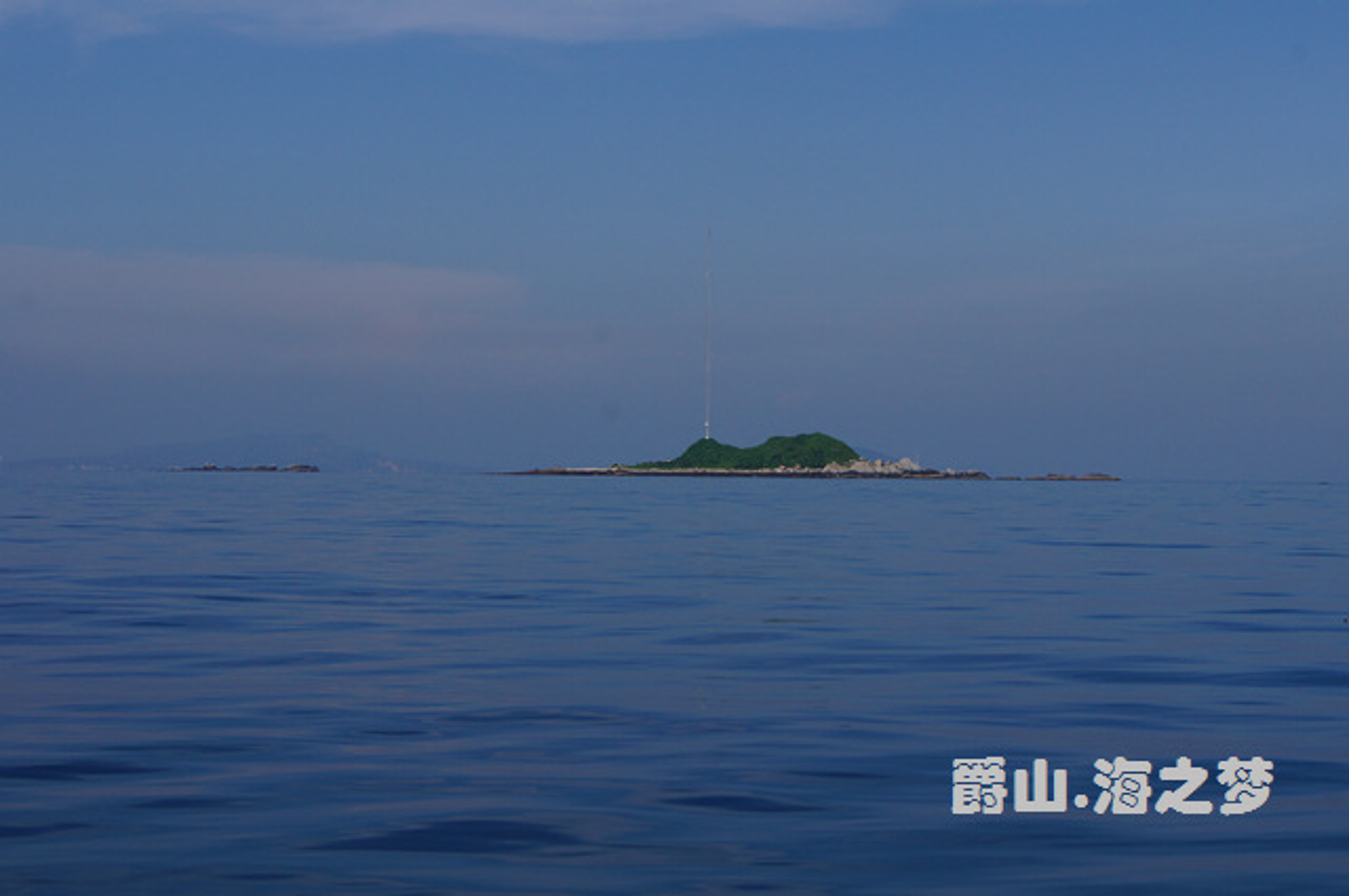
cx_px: 674
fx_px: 2807
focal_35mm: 75
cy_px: 448
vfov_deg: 18.1
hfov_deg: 27.0
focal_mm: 50
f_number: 9
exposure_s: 1/1000
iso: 200
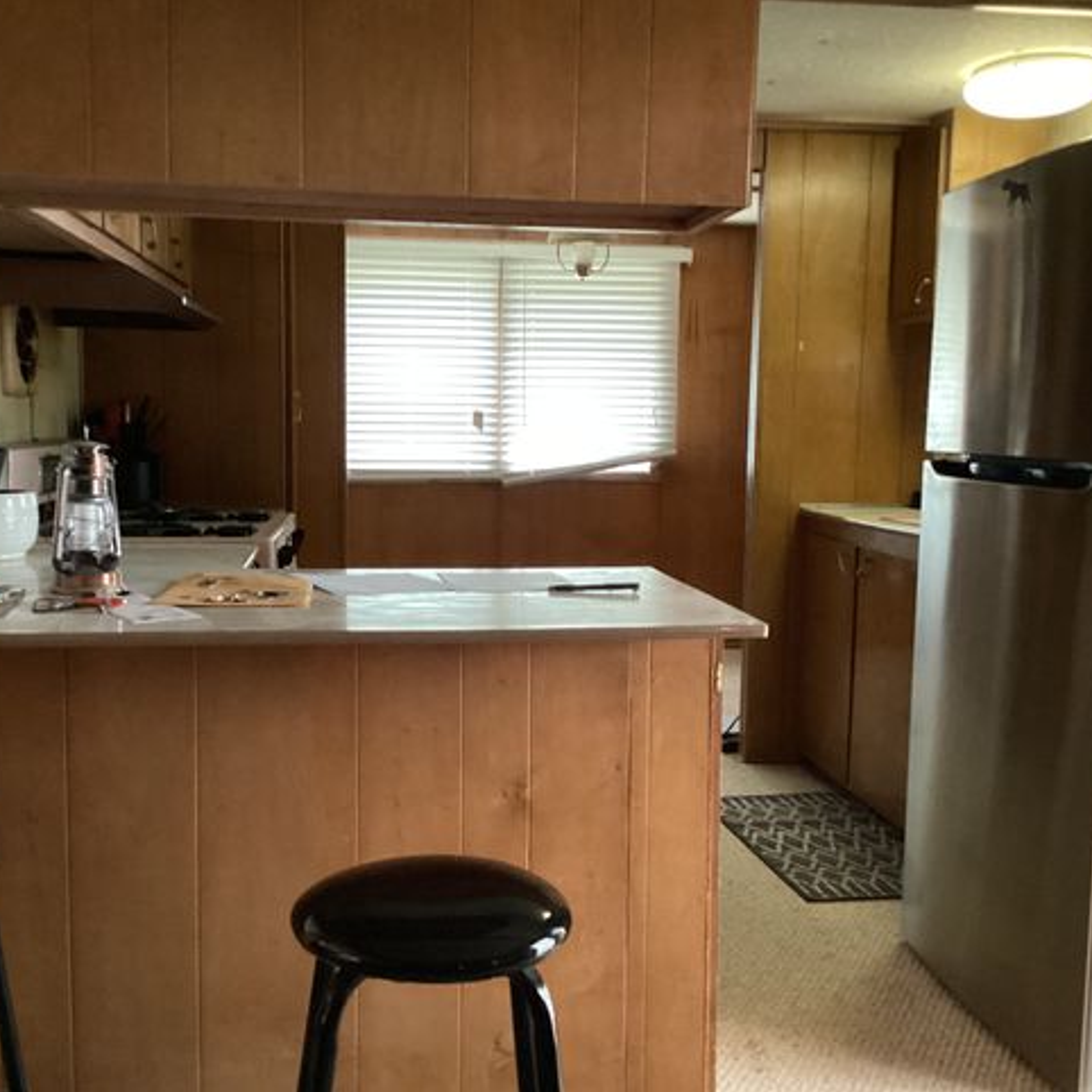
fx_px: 1321
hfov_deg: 44.9
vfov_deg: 44.9
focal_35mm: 37
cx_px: 521
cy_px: 544
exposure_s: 1/60
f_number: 2.4
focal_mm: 3.3
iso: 320
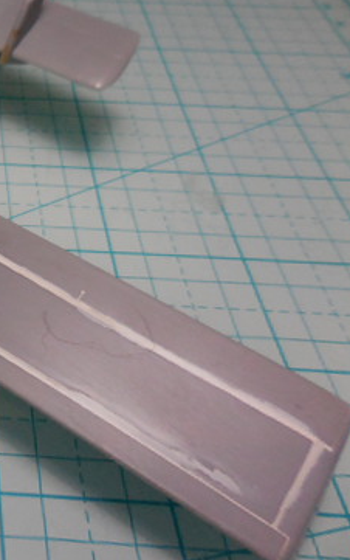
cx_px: -132
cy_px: 203
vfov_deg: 42.2
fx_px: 716
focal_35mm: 47
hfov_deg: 23.5
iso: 320
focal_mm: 4.5
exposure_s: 1/250
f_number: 3.3
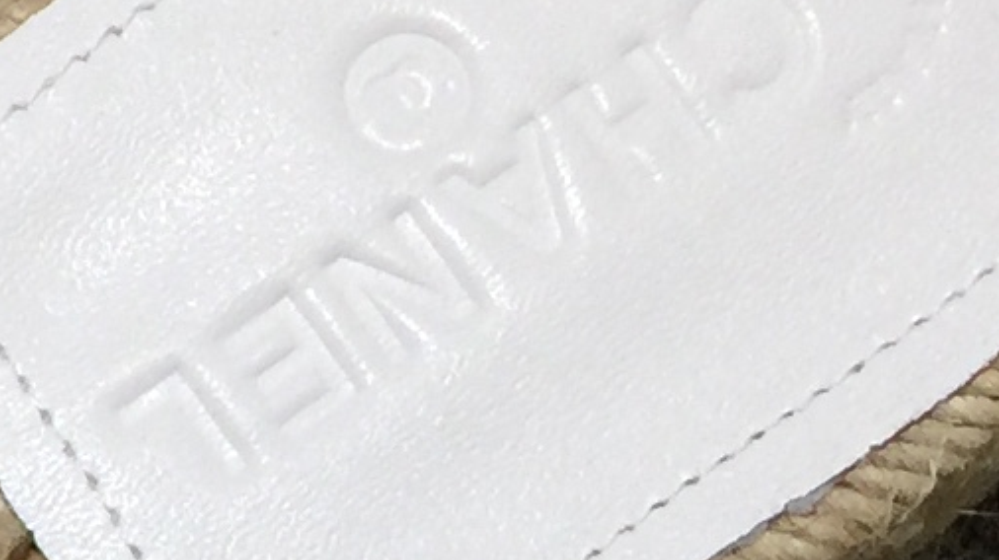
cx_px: -146
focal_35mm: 204
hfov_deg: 10.4
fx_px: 5401
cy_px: 1717
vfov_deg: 5.6
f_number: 2.2
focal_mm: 4.15
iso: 50
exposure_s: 1/33
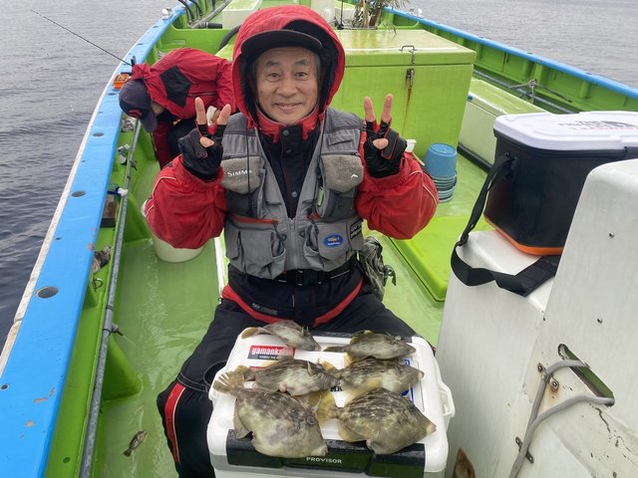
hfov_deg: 67.3
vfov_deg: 53.1
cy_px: 239
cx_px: 319
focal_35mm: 26
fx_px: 479
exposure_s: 1/322
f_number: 1.8
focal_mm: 4.25
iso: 32
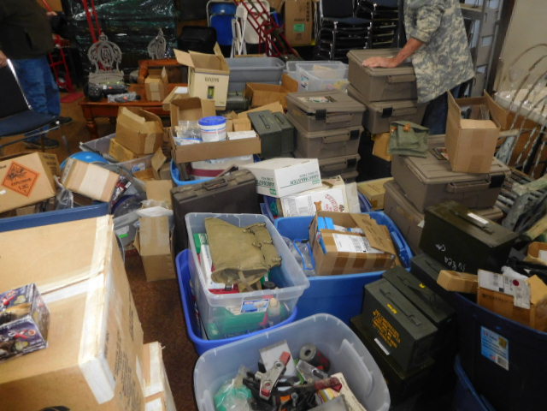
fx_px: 395
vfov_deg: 54.9
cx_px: 274
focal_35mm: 25
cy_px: 206
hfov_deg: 69.4
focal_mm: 4.5
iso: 320
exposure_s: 1/30
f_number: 3.4
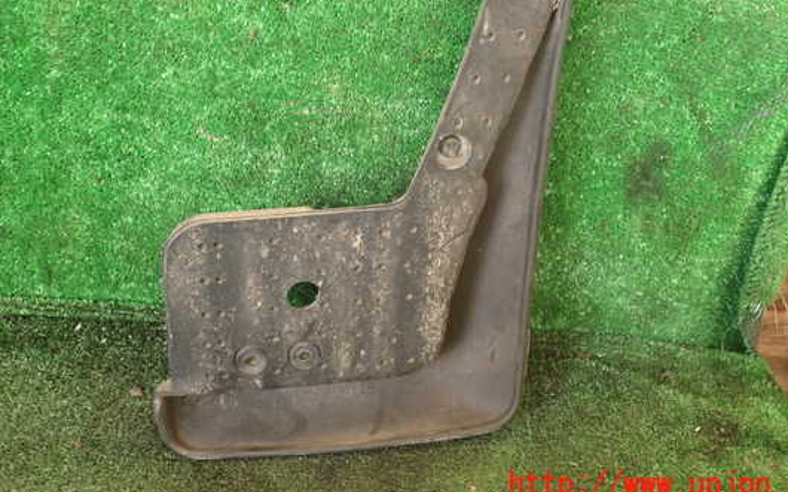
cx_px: 398
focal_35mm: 36
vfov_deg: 35.0
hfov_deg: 54.0
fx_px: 773
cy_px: 169
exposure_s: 1/30
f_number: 2.3
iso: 250
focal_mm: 5.4
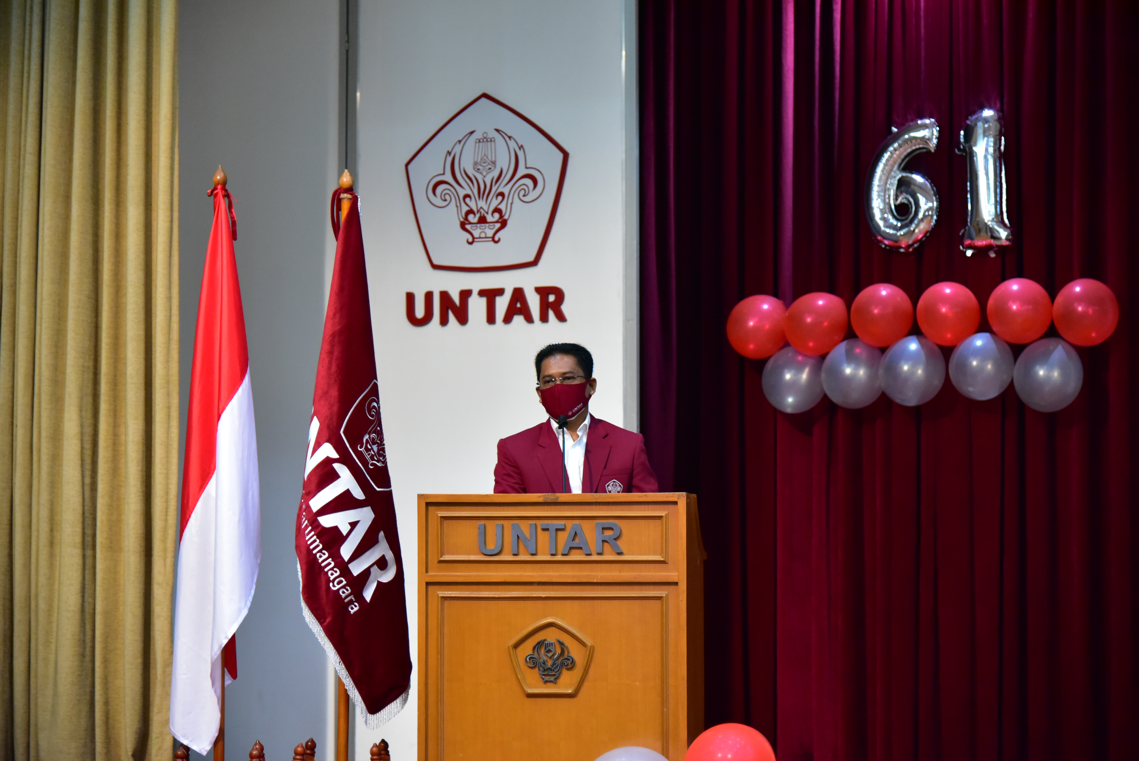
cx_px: 570
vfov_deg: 16.7
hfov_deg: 24.8
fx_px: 2595
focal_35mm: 82
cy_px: 380
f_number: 4
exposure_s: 1/200
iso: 5000
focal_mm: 82
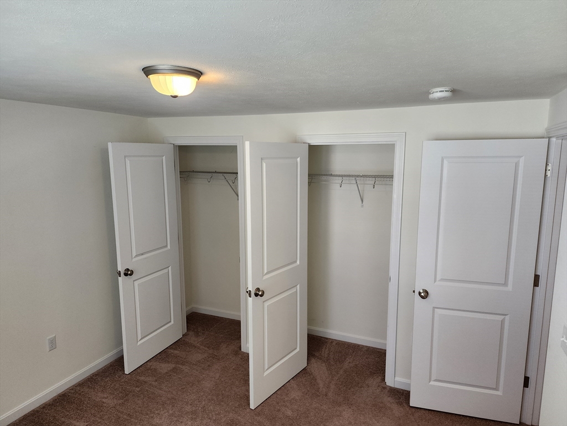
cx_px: 284
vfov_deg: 58.9
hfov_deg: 73.9
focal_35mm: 23
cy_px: 213
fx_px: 377
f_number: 1.8
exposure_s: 1/120
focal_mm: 6.4
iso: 200
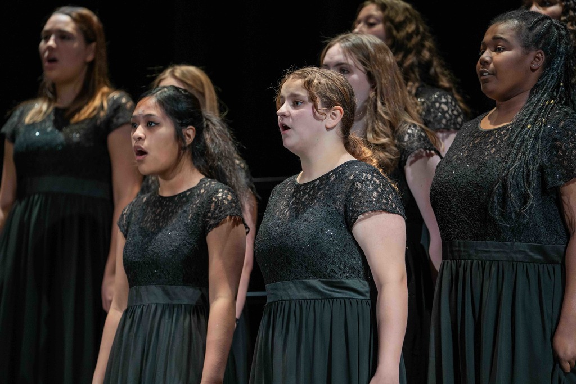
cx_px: 288
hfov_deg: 10.3
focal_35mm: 200
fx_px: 3200
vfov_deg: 6.9
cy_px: 192
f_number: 3.5
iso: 1250
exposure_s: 1/320
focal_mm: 200
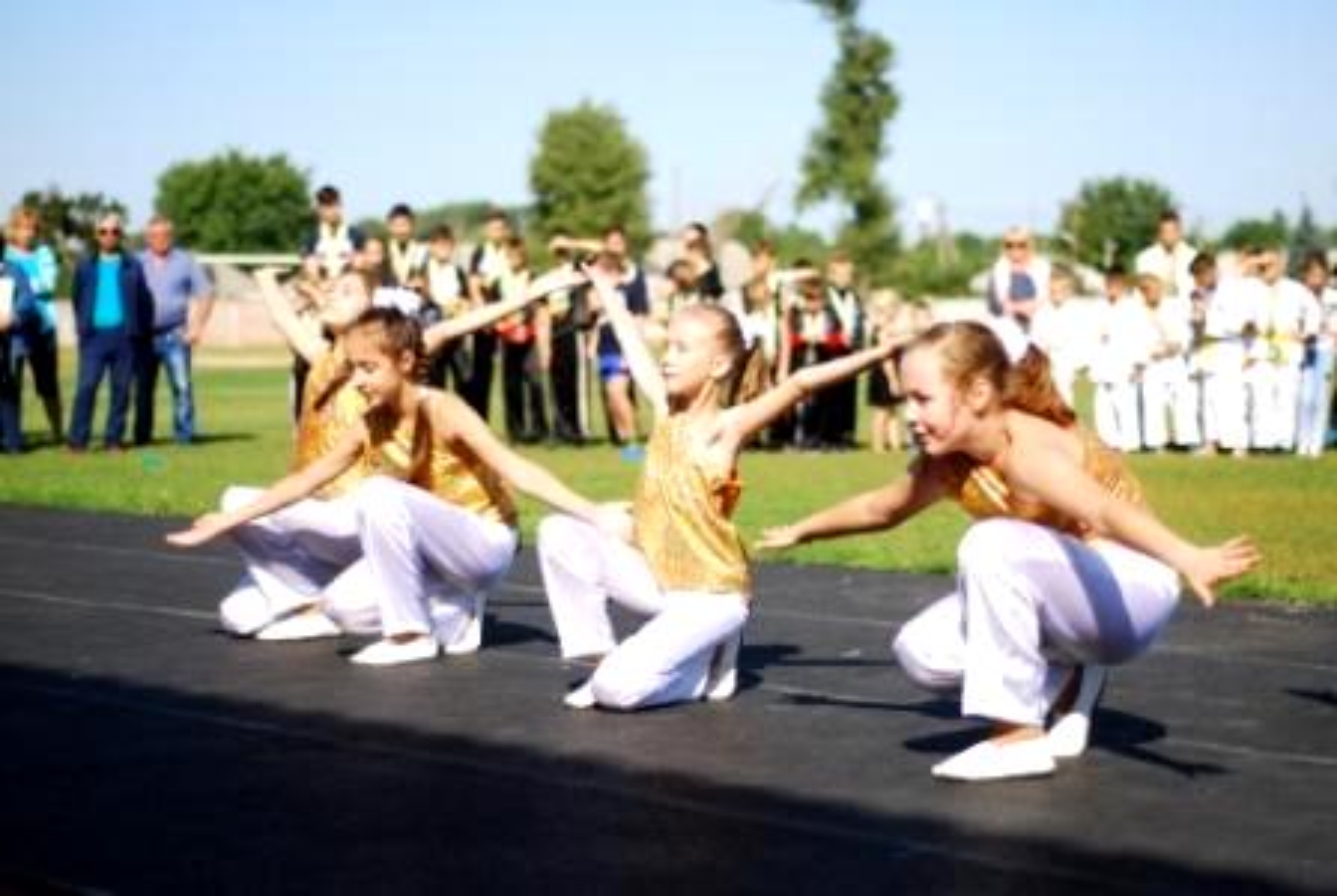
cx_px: 668
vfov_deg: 18.2
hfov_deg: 27.0
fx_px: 2789
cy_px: 448
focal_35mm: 75
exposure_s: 1/4000
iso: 100
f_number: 1.8
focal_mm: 50
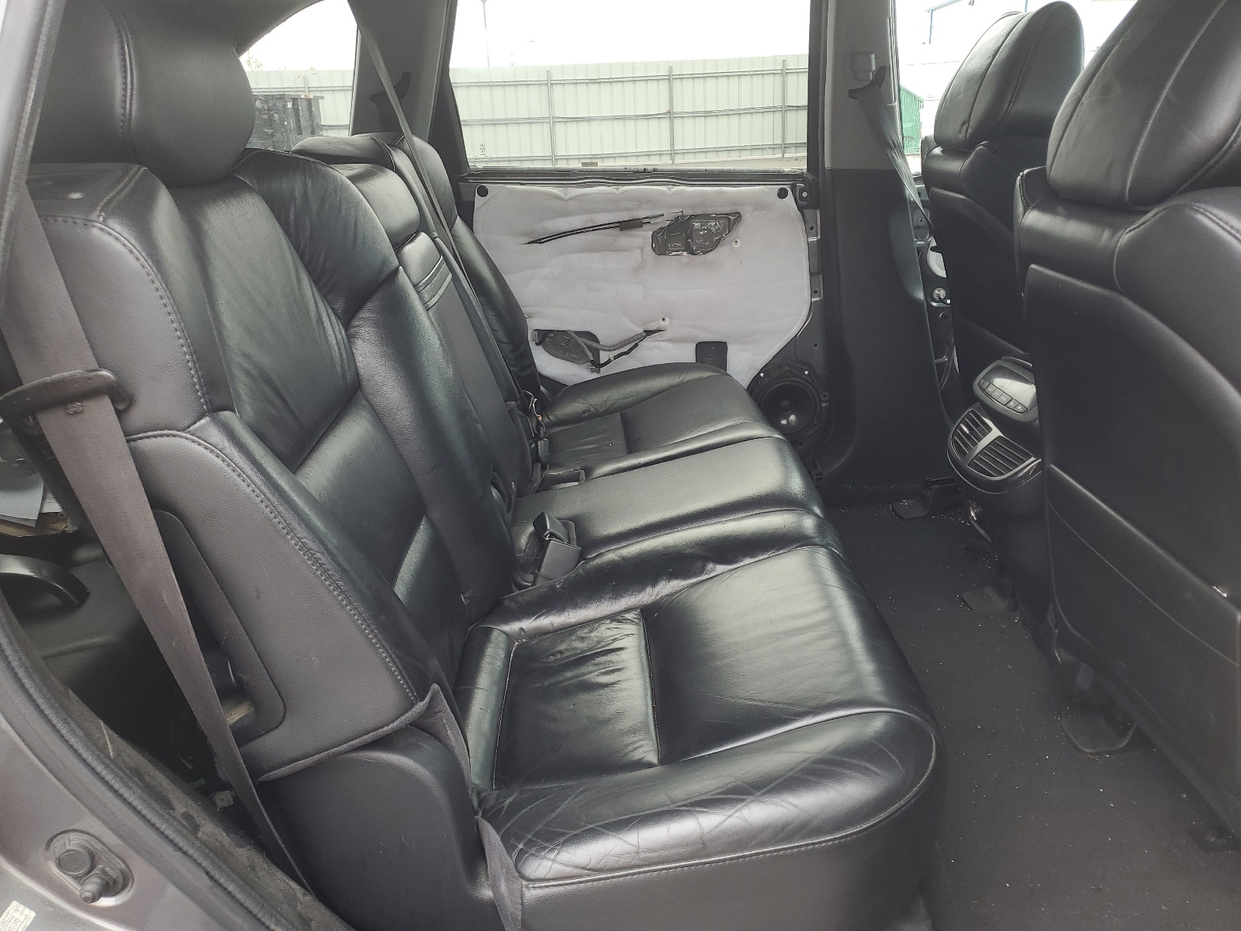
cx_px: 620
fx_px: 932
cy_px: 466
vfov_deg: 53.1
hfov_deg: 67.3
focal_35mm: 26
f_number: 1.5
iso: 50
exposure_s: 1/213
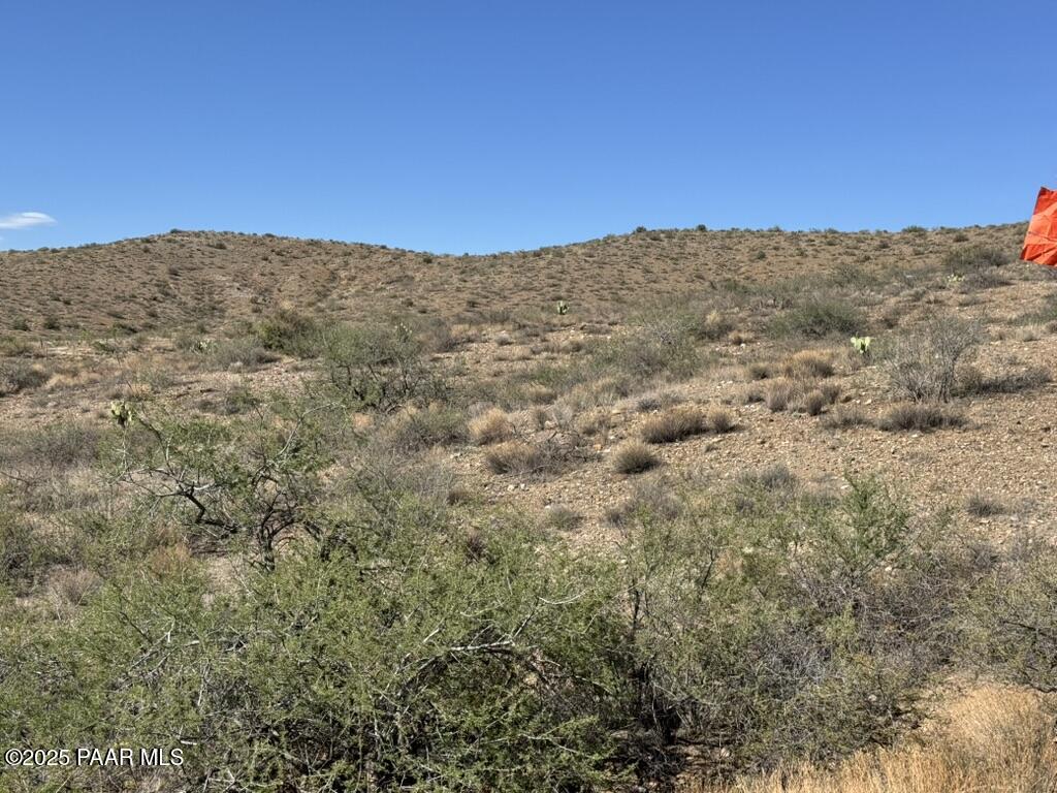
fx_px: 1466
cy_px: 396
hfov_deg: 39.7
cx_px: 528
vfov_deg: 30.3
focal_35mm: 48
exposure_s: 1/4975
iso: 64
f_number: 1.78
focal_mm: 6.76
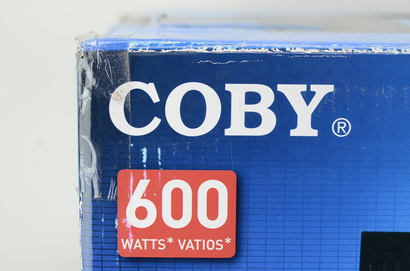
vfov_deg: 15.1
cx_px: 205
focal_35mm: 90
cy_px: 136
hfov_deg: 22.7
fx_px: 1023
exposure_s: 1/125
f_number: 5.6
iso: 500
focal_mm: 60
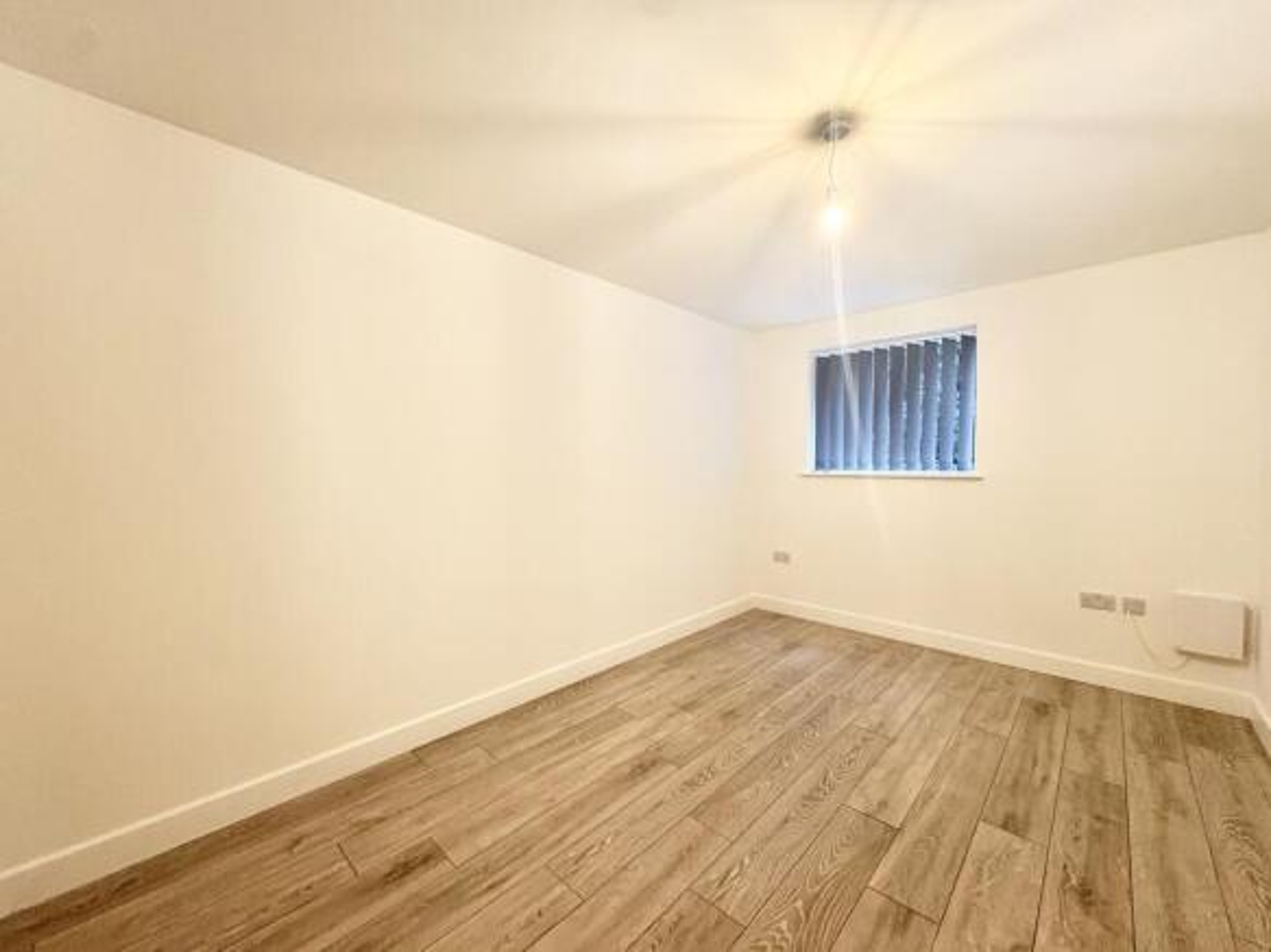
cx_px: 636
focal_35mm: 14
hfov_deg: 102.1
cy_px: 476
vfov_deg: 85.7
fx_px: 514
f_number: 2.2
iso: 250
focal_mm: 2.22
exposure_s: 1/50
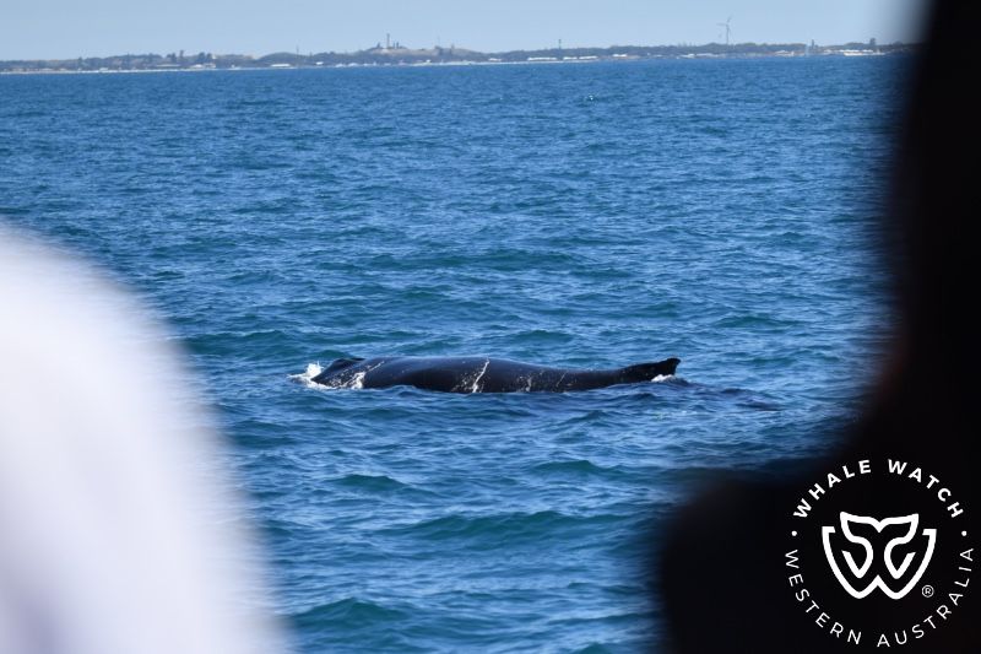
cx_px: 490
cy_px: 327
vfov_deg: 7.4
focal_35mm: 185
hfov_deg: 11.1
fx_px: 5040
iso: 720
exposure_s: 1/8000
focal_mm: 185
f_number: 5.3
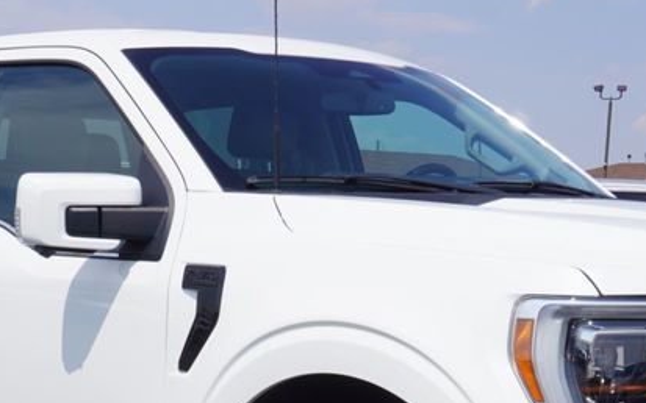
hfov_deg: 22.8
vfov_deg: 14.0
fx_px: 1602
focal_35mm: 91
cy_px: 472
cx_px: 294
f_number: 11
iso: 100
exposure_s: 1/250
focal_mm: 24
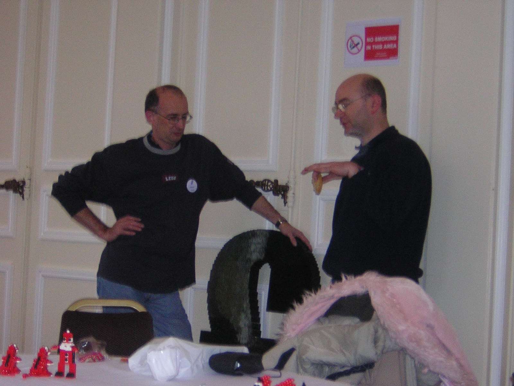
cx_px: 257
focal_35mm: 77
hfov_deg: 25.3
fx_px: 1143
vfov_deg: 19.1
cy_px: 193
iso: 400
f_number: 3.9
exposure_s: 1/60.1
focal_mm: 10.1
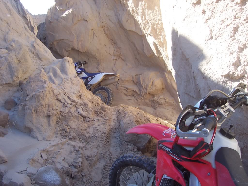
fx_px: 265
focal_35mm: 37
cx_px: 124
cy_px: 93
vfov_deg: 38.7
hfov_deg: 50.1
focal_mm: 5.6
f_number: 2.8
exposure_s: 1/350
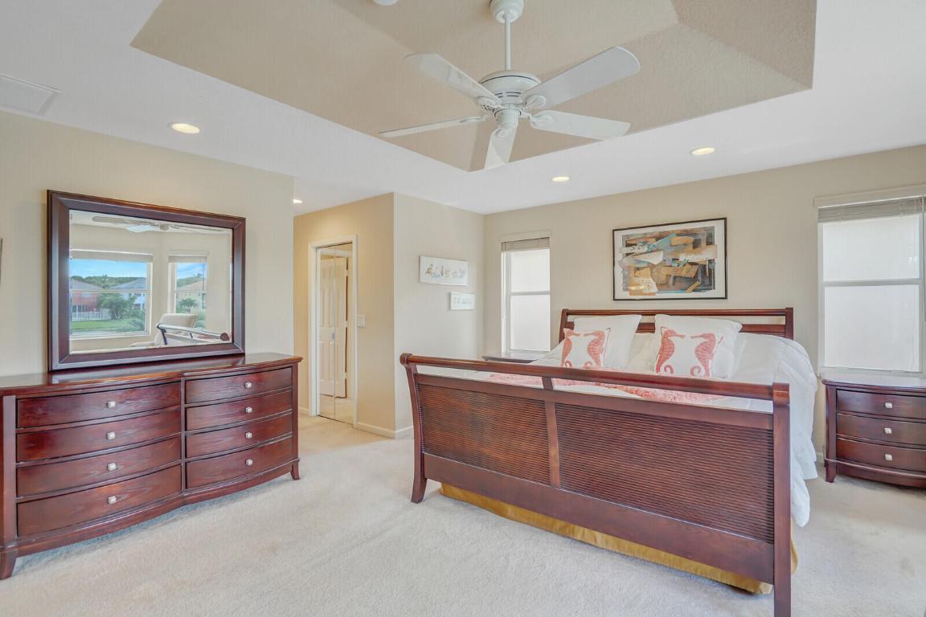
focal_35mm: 16
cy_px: 308
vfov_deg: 73.7
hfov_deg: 96.7
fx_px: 412
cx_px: 463
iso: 800
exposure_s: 1/80
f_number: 6.3
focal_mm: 16
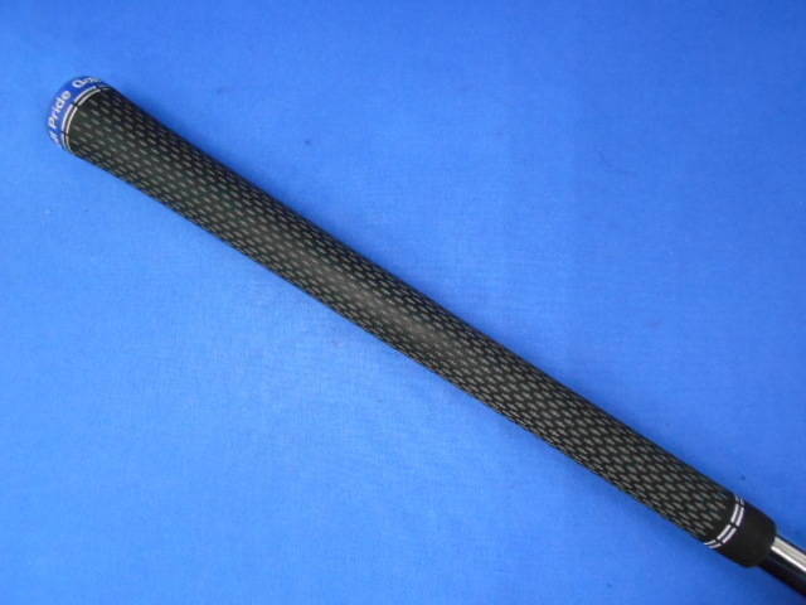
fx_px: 605
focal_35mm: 26
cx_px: 403
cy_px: 302
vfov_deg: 53.1
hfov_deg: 67.3
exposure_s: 1/80
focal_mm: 4.6
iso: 800
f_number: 3.2
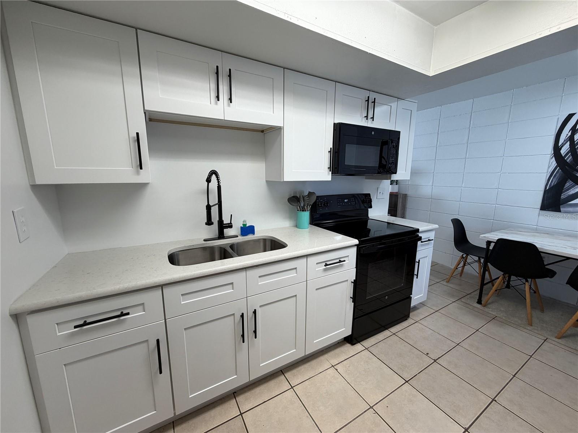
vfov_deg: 85.7
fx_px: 234
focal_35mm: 14
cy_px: 216
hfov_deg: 102.1
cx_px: 289
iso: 100
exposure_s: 1/120
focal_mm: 2.22
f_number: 2.2
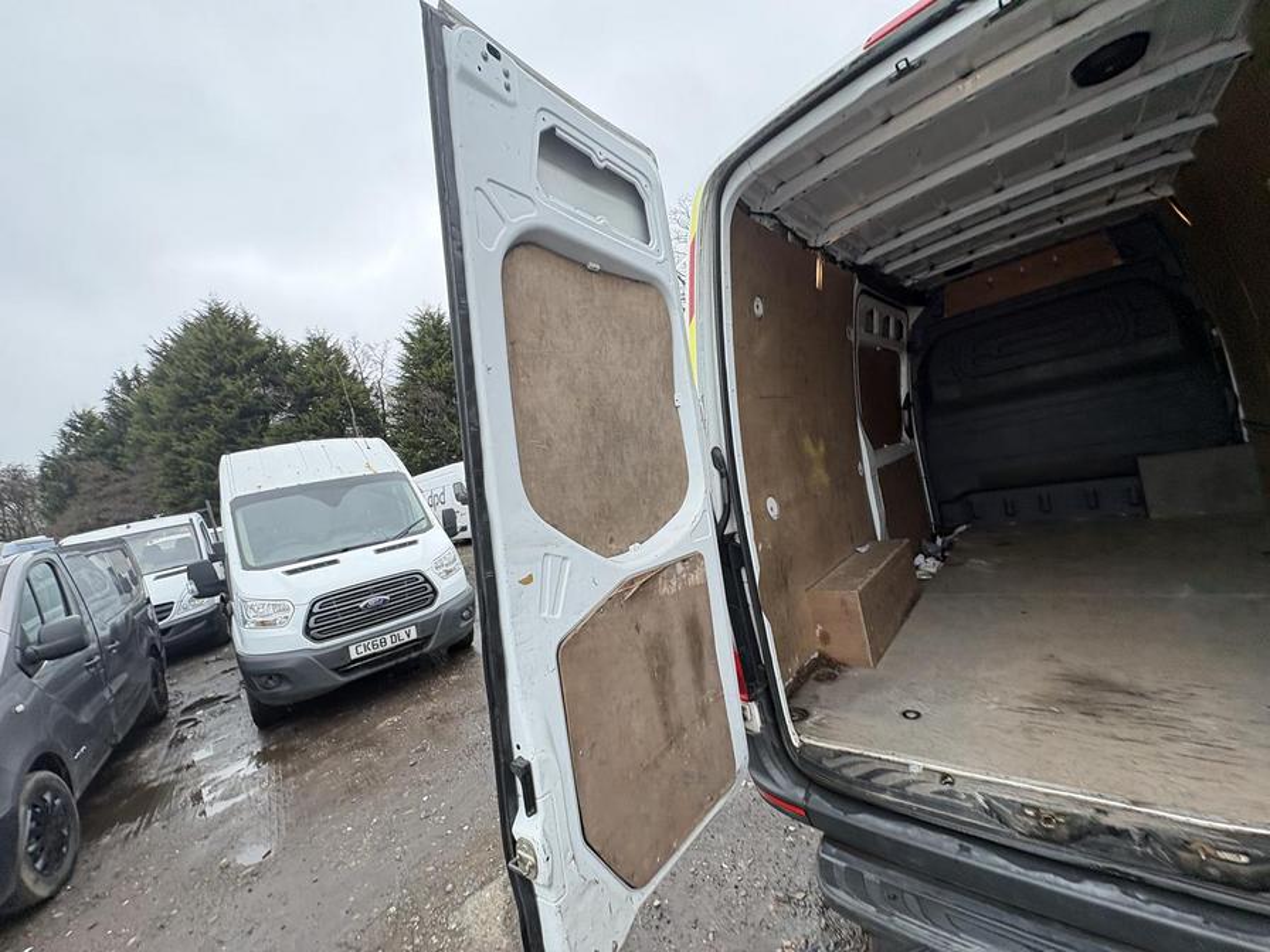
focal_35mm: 14
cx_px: 635
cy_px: 476
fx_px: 514
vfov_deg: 85.7
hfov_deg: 102.1
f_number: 2.2
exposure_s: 1/118
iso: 64
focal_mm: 2.22
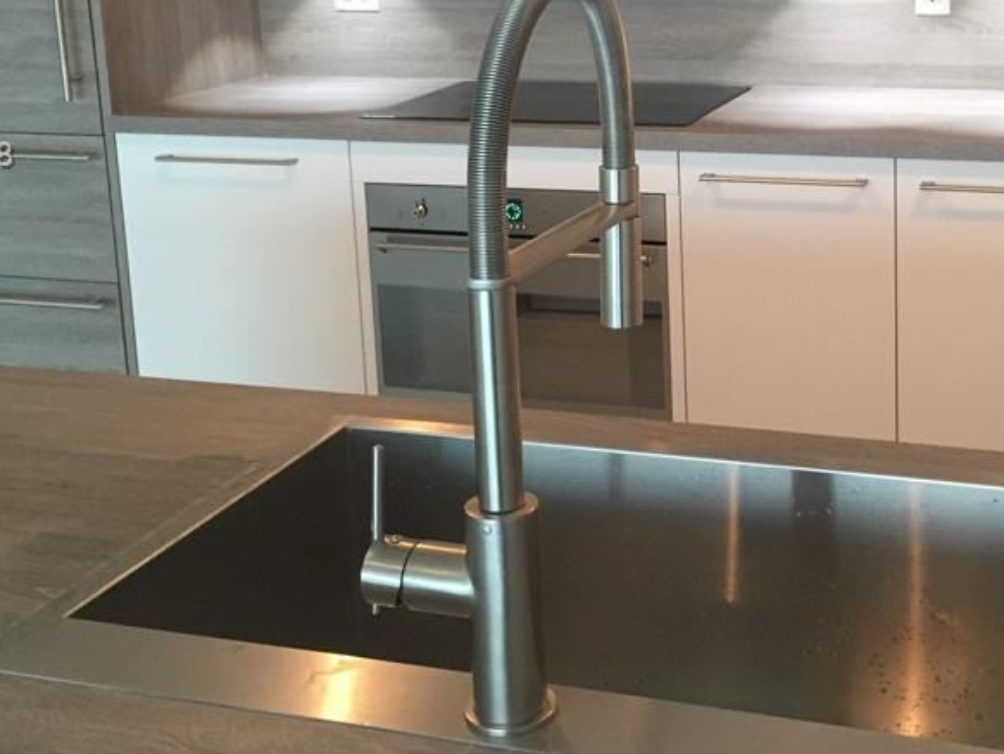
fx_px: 1480
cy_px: 157
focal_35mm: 51
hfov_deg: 36.8
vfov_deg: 28.0
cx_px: 718
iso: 160
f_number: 2.2
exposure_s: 1/33
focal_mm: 4.15
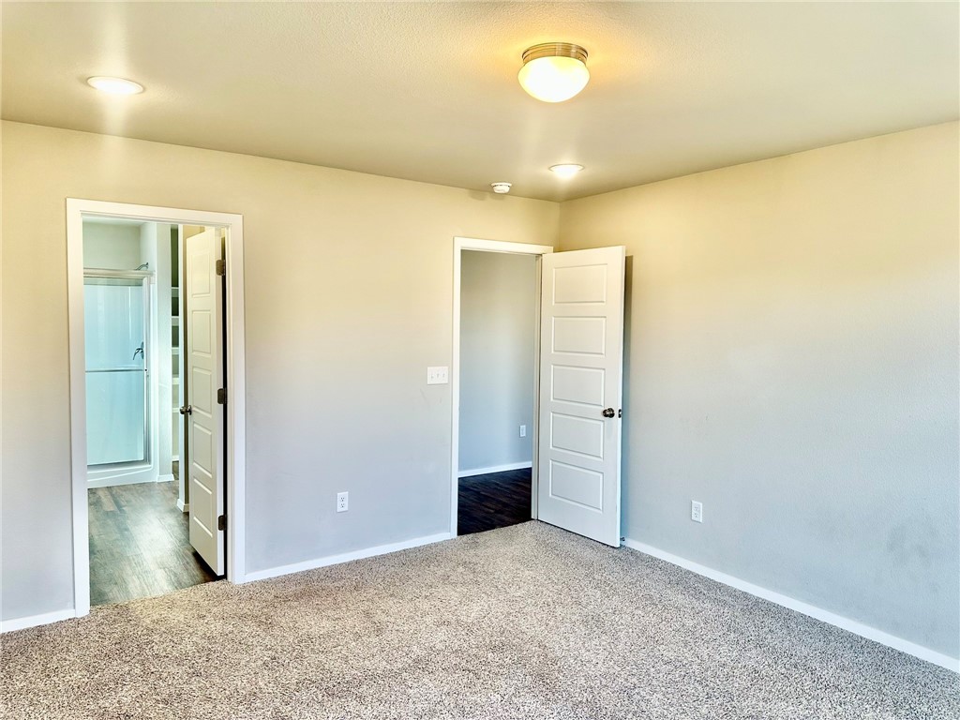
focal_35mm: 24
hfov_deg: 71.6
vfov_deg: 56.8
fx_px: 666
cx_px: 480
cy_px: 360
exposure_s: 1/140
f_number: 1.78
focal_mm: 6.86
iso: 100
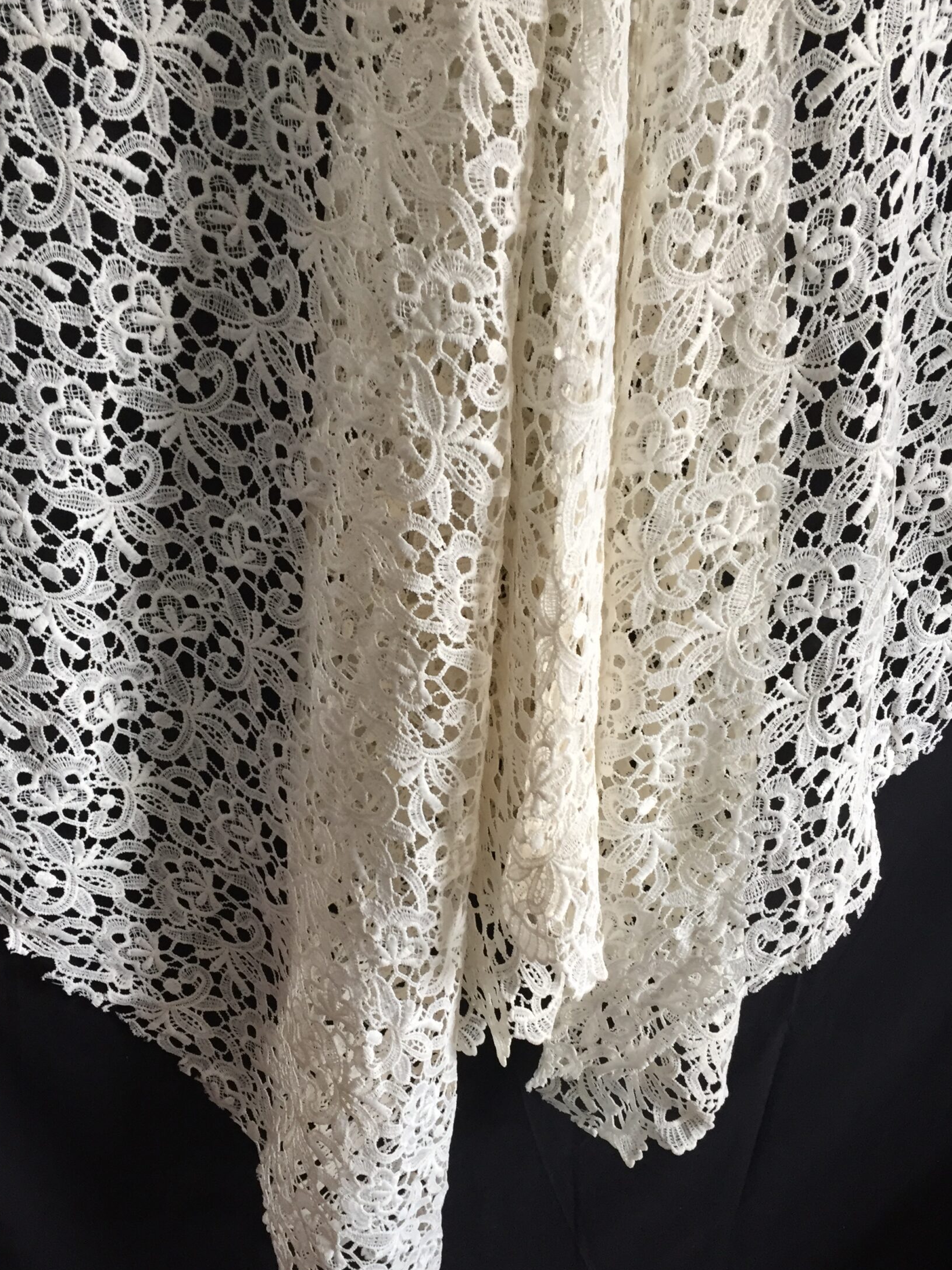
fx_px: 1247
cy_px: 700
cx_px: 401
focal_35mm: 34
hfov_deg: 41.7
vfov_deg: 53.9
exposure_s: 1/33
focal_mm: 4.15
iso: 64
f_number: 2.2
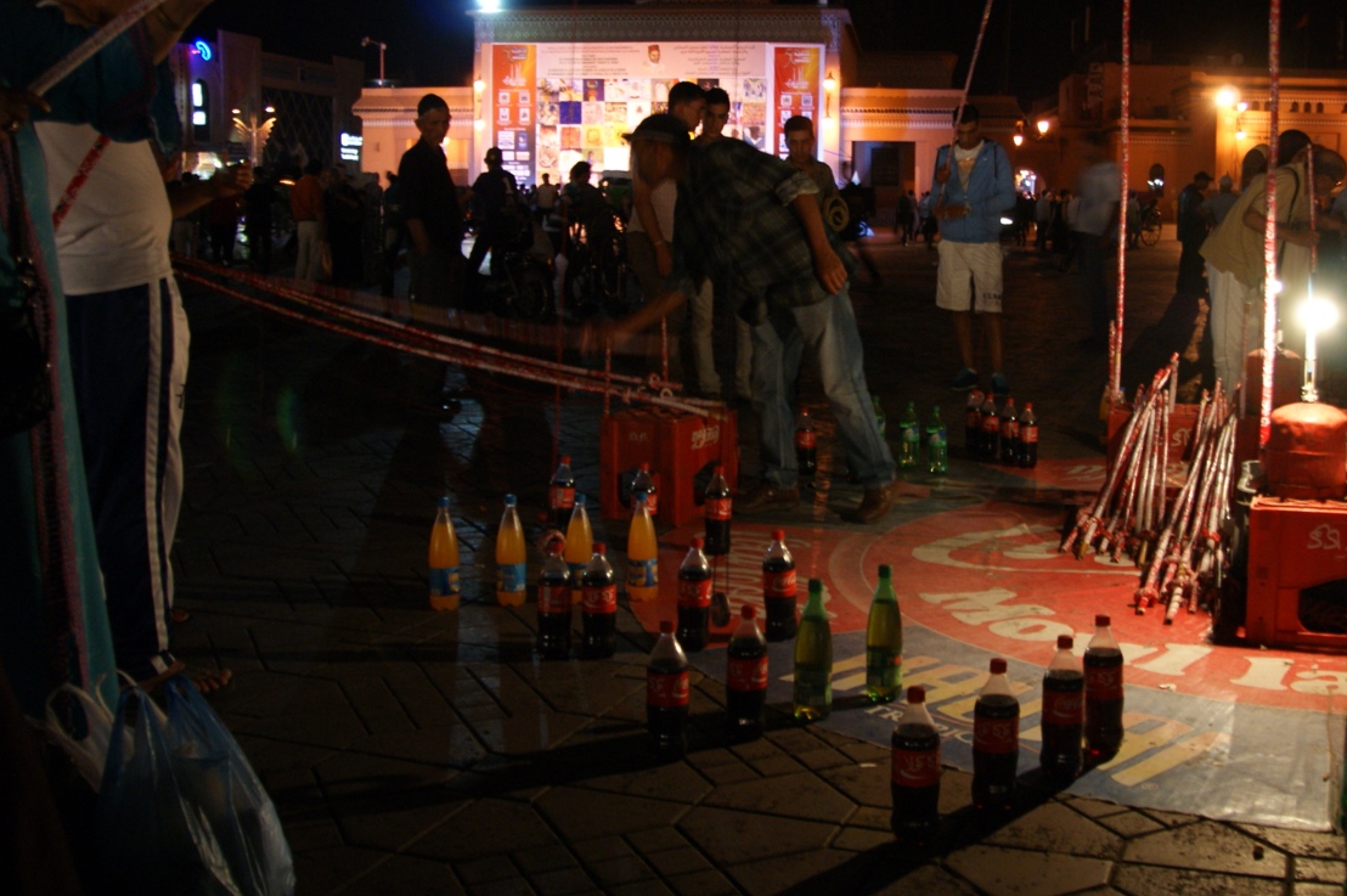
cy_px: 368
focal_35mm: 39
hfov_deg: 49.3
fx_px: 1458
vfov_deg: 34.1
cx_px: 795
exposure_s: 1/8
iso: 400
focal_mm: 18
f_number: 3.5
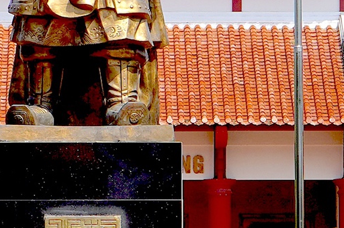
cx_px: 89
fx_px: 3579
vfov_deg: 3.7
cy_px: 27
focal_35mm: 375
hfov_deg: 5.5
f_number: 10
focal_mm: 50
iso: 100
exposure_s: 1/200
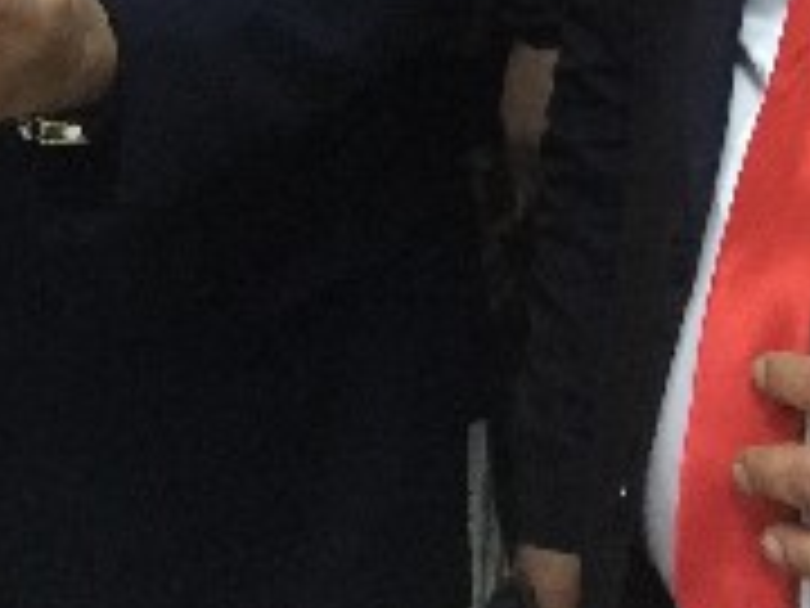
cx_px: 90
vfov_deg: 12.7
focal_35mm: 108
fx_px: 2527
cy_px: -428
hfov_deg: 17.9
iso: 125
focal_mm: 4.15
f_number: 2.2
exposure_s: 1/10
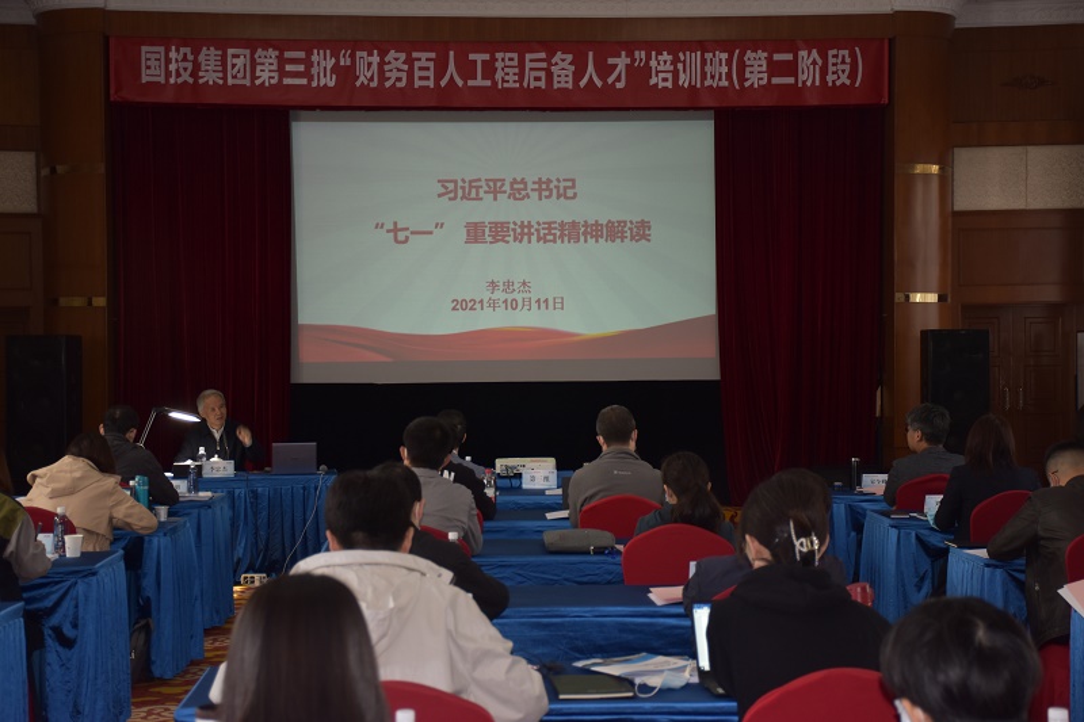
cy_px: 361
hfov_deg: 33.4
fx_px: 1806
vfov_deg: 22.6
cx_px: 542
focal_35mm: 60
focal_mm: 40
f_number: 4.5
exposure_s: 1/30
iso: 320
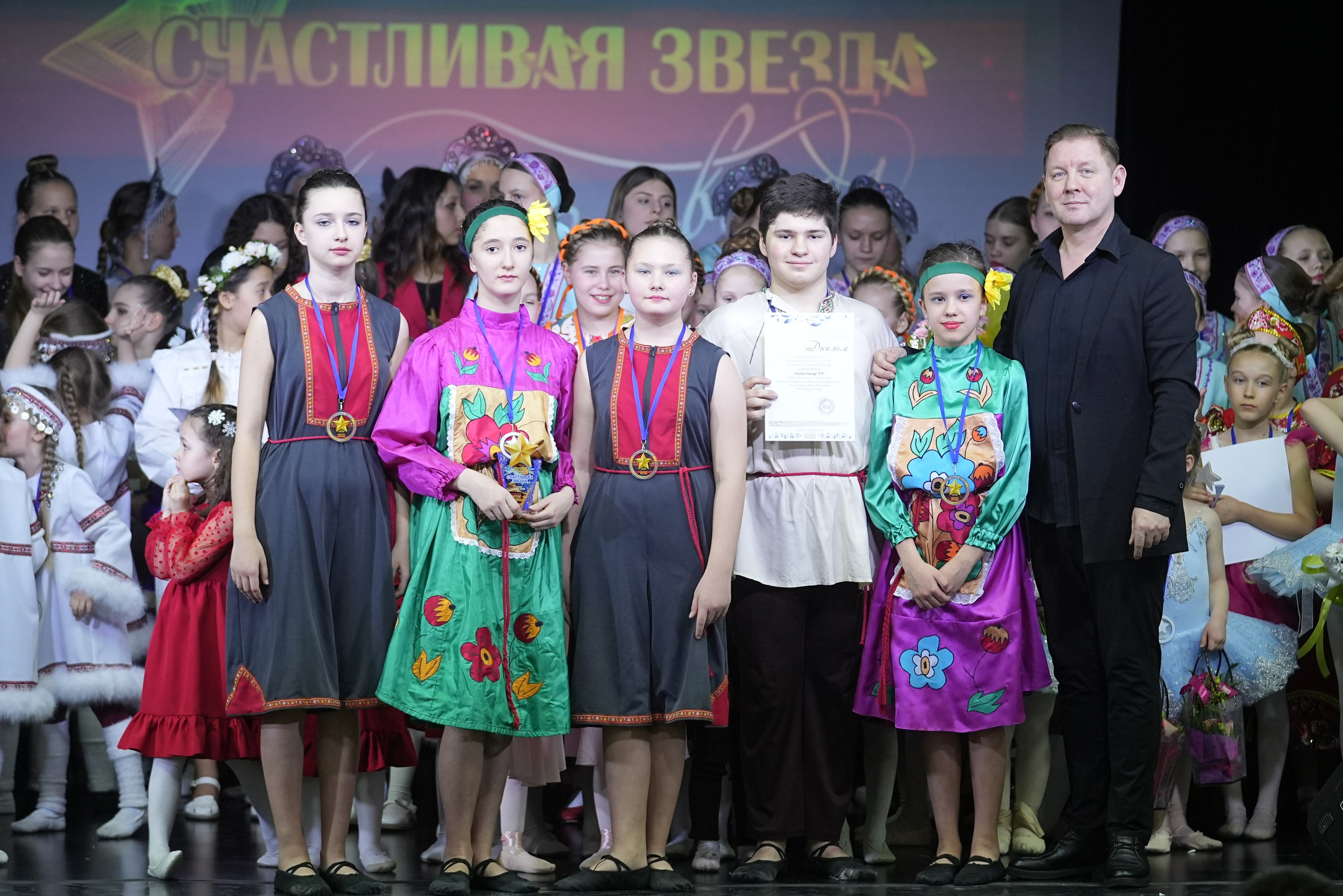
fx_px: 6678
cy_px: 449
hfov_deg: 11.5
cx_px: 666
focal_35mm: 179
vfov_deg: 7.7
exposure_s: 1/320
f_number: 2.8
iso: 1600
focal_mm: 118
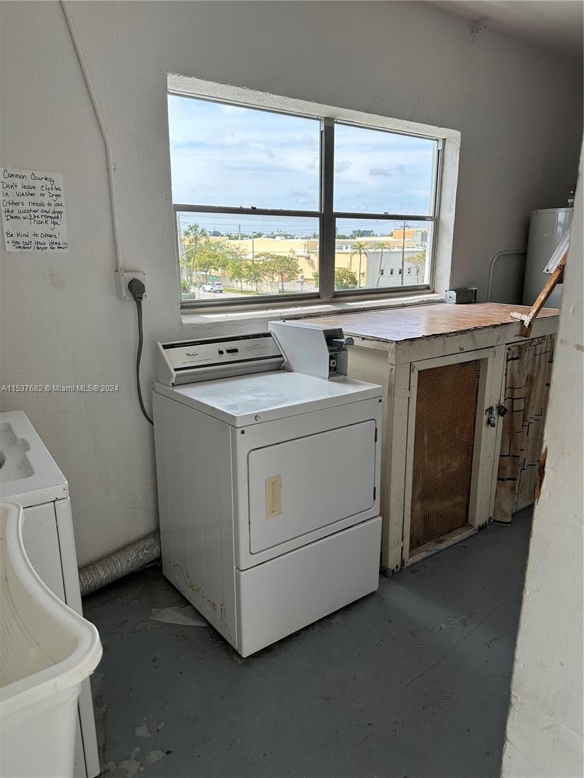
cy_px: 389
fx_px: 540
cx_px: 292
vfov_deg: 71.6
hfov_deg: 56.8
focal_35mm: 24
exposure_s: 1/962
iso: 80
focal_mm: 6.86
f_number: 1.78
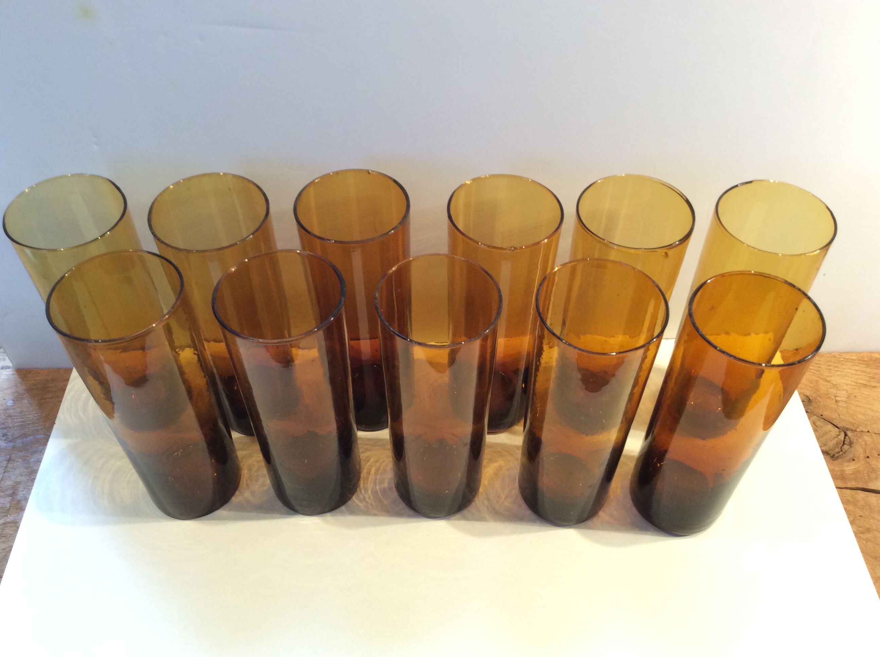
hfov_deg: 56.9
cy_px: 328
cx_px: 440
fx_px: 812
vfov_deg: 44.1
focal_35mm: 32
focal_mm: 3.3
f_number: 2.4
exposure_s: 1/25
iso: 100
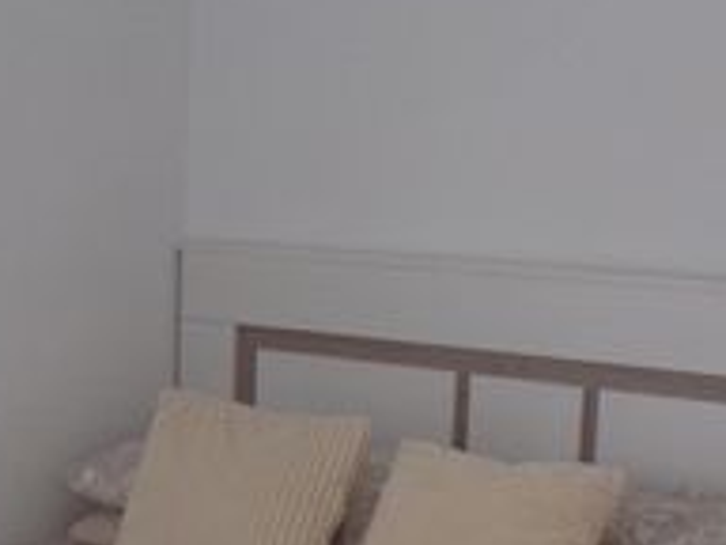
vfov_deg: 16.6
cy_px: 462
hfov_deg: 22.2
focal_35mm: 88
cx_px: 251
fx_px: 1846
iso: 100
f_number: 3
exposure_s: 1/42
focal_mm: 4.3
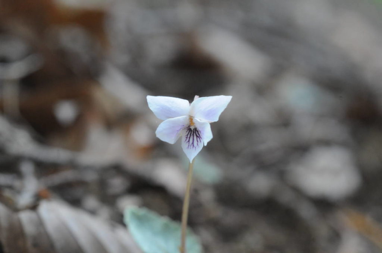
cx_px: 191
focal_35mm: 202
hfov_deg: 10.2
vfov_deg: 6.8
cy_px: 126
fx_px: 2146
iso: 1600
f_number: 8
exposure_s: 1/80
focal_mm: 135
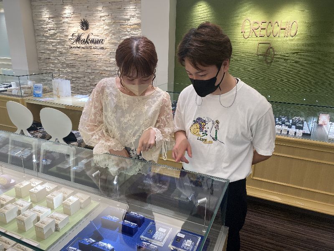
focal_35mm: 26
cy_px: 126
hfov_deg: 67.3
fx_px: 251
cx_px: 167
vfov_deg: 53.1
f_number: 1.8
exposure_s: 1/120
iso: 125
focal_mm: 4.25
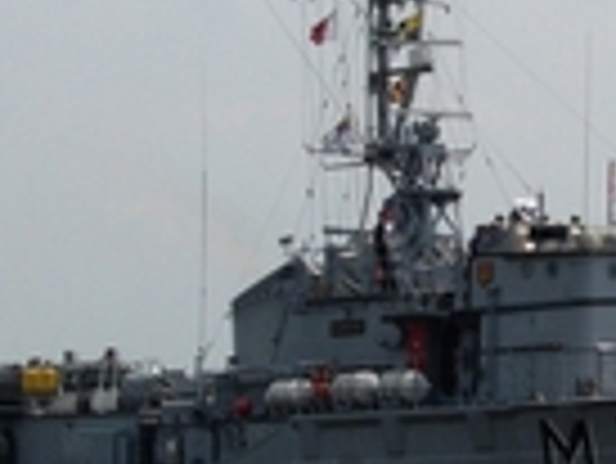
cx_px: 715
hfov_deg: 8.8
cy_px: 185
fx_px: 3972
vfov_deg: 6.7
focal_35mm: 223
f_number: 5.4
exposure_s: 1/1024
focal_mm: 10.6
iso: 64
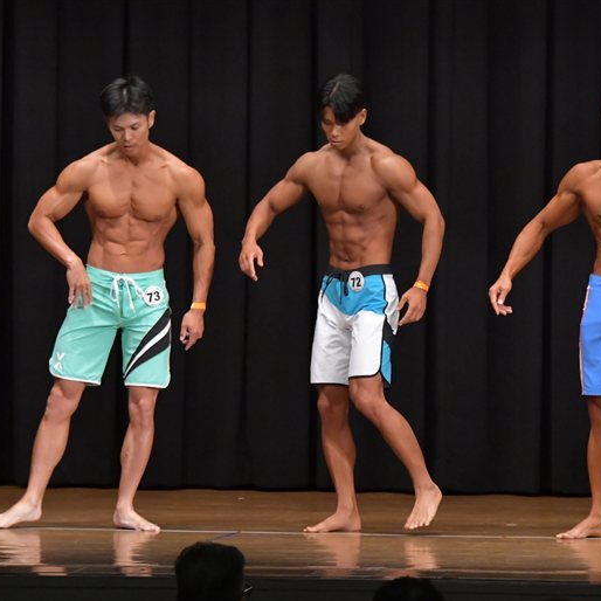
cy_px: 300
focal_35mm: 278
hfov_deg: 6.3
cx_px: 386
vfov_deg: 6.3
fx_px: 5461
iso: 6400
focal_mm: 145
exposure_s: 1/400
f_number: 5.6
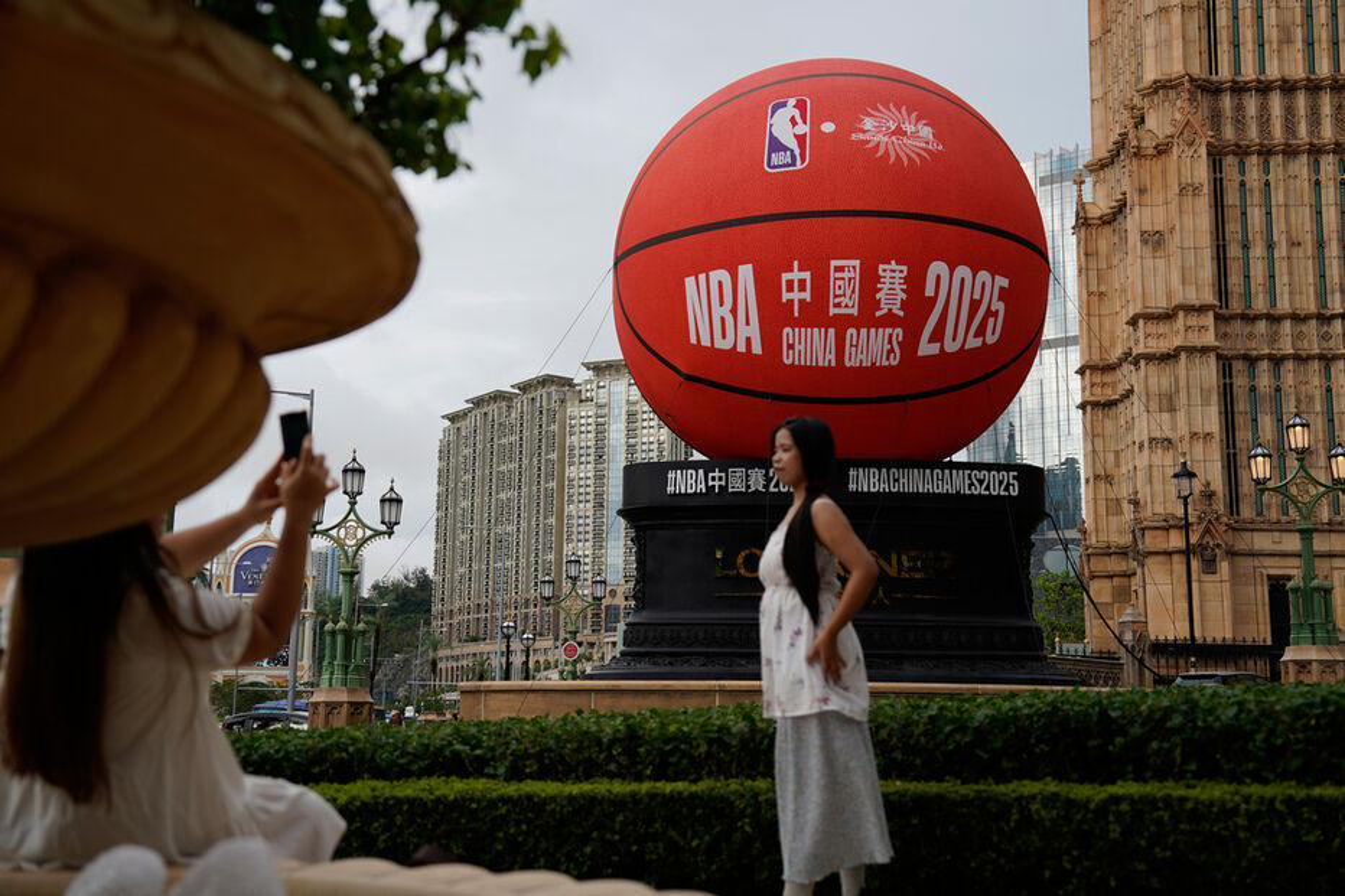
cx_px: 672
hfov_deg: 45.4
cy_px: 448
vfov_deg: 31.2
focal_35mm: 43
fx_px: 1606
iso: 100
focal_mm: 43
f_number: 2.8
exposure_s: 1/1000
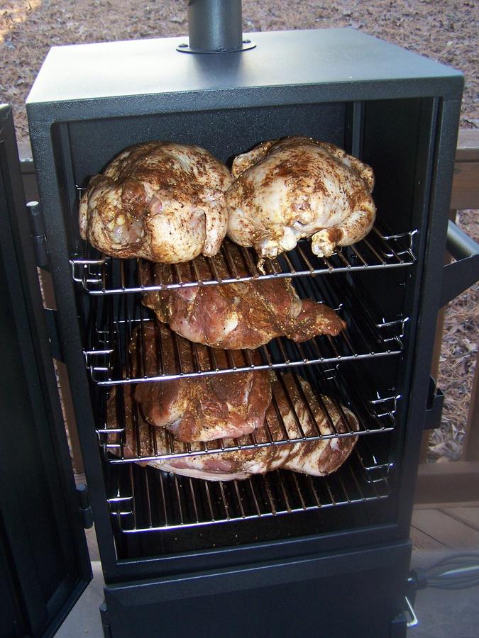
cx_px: 240
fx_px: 701
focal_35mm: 38
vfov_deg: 49.0
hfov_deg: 37.7
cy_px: 319
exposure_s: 1/60
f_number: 2.8
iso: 140
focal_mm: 6.3
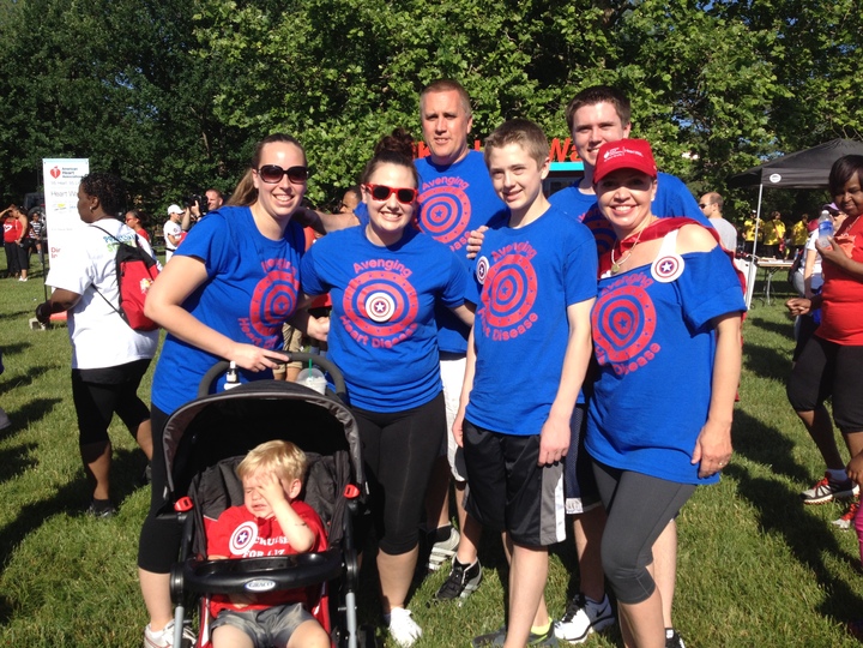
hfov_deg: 52.6
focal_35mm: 35
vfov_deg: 40.7
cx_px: 432
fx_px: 873
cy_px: 324
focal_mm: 4.28
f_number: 2.4
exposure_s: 1/1493
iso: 50
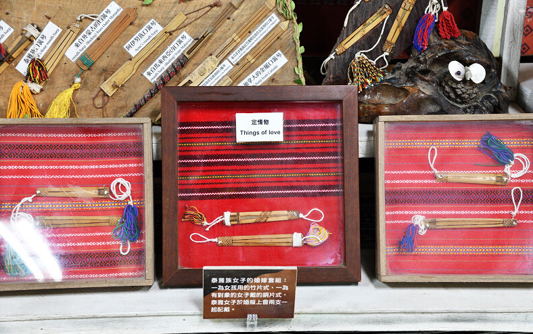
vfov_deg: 21.6
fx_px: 872
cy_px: 179
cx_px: 269
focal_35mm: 60
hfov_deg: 34.0
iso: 3200
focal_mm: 58
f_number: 5.6
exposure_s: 1/60
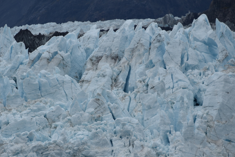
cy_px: 124
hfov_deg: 6.0
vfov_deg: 4.0
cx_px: 92
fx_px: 2259
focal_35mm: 346
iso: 110
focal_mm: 200
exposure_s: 1/400
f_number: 5.6
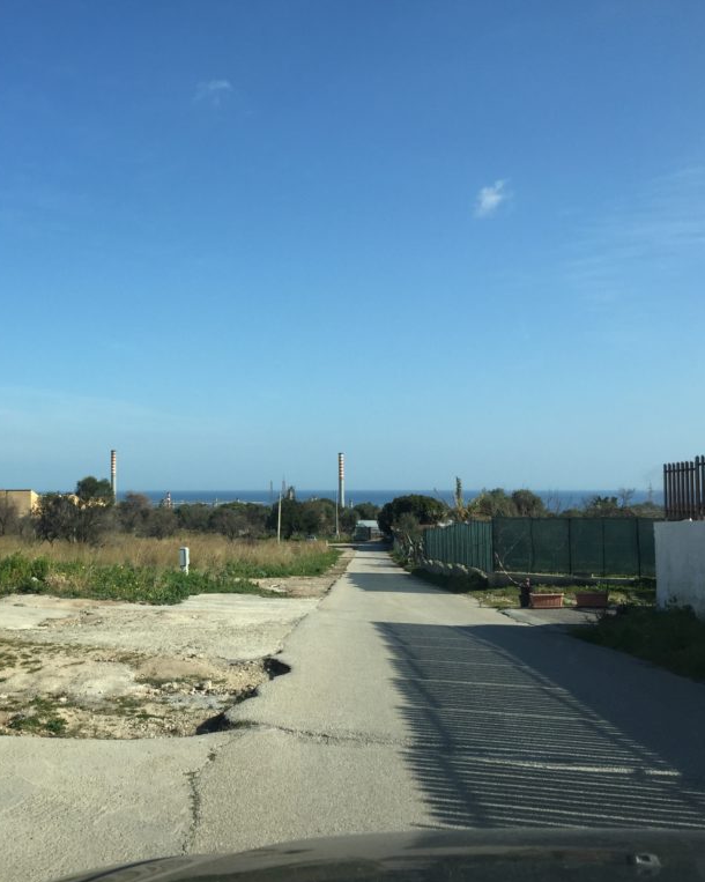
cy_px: 443
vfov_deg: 47.9
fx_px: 991
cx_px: 153
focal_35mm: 38
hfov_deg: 37.9
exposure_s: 1/1721
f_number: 2.2
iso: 32
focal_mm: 4.15
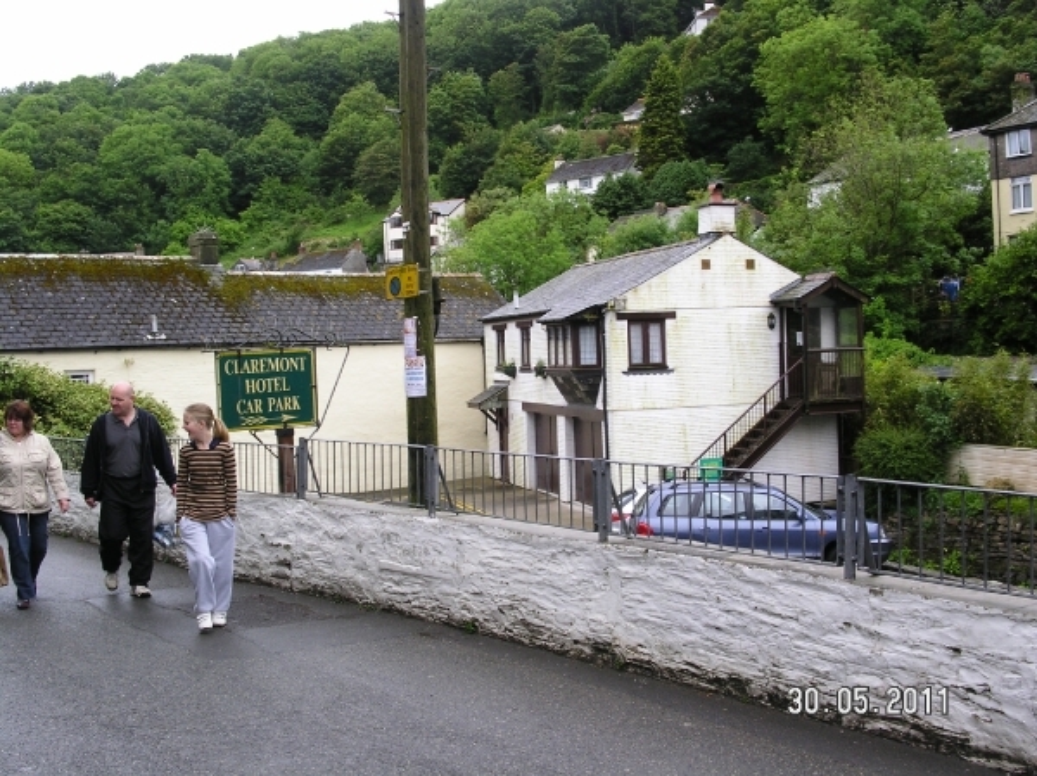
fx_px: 1137
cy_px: 388
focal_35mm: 38
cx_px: 518
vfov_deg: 37.7
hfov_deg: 49.0
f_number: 5.6
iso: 100
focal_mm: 7.8
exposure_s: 1/90
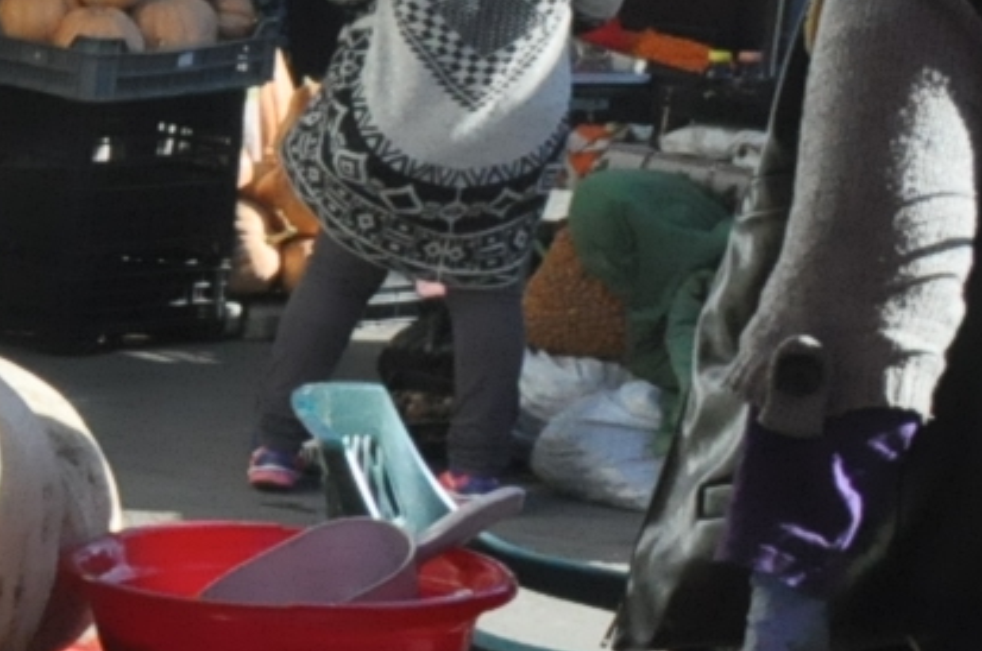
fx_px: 4456
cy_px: 482
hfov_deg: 10.6
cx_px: -1462
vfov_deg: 8.4
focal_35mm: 164
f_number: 13
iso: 1600
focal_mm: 21
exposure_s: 1/640
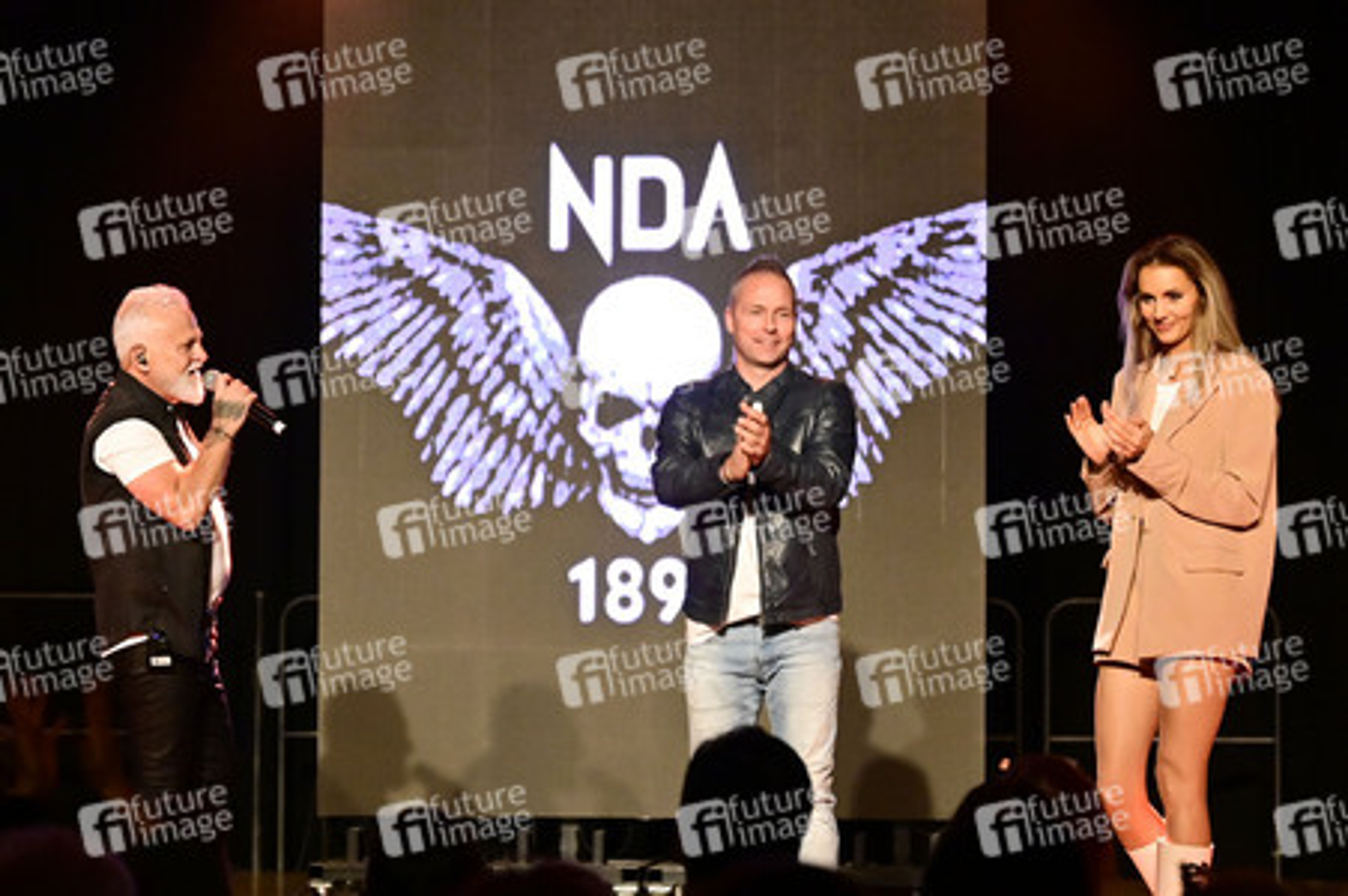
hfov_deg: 28.9
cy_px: 448
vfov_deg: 19.4
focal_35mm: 70
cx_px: 674
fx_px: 2619
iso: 5000
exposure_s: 1/250
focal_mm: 70
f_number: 2.8
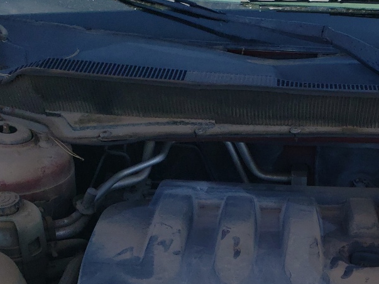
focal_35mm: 69
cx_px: 338
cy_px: 373
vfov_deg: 19.6
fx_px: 755
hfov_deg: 27.2
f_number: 1.5
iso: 50
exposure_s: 1/1250
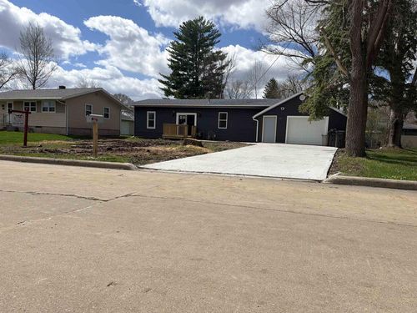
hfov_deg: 71.6
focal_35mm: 24
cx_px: 208
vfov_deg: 56.8
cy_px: 156
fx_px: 289
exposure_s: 1/11905
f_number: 1.78
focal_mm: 6.76
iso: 80
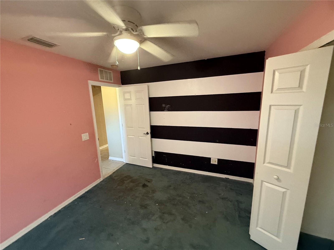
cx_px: 167
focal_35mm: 14
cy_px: 125
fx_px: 135
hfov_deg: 102.1
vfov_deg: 85.7
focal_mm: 2.22
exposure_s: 1/60
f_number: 2.2
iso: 640
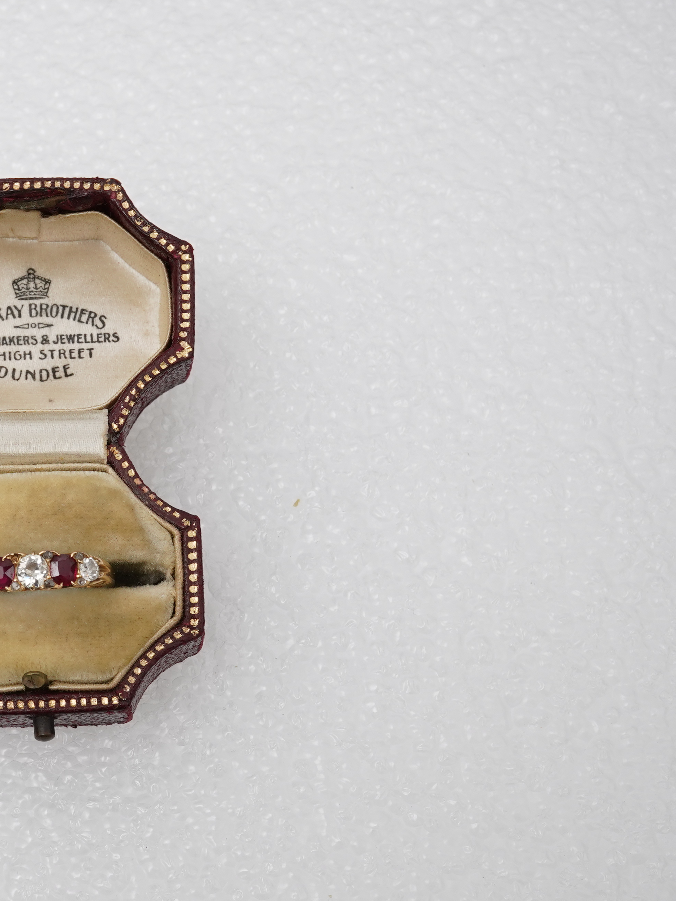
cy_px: 451
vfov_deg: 29.8
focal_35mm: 65
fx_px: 1692
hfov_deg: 21.9
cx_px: 33
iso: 400
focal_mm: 30
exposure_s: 1/125
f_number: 20
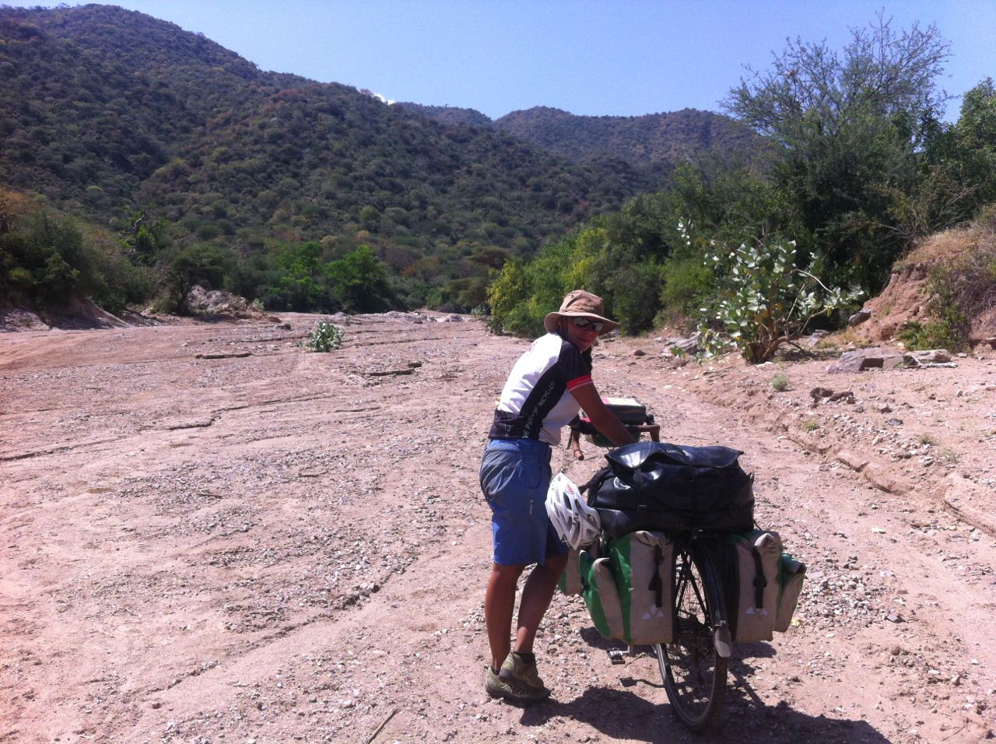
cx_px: 498
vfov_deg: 40.6
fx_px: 1006
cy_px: 372
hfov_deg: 52.7
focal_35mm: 35
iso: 80
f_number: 2.8
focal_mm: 3.85
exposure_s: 1/1676
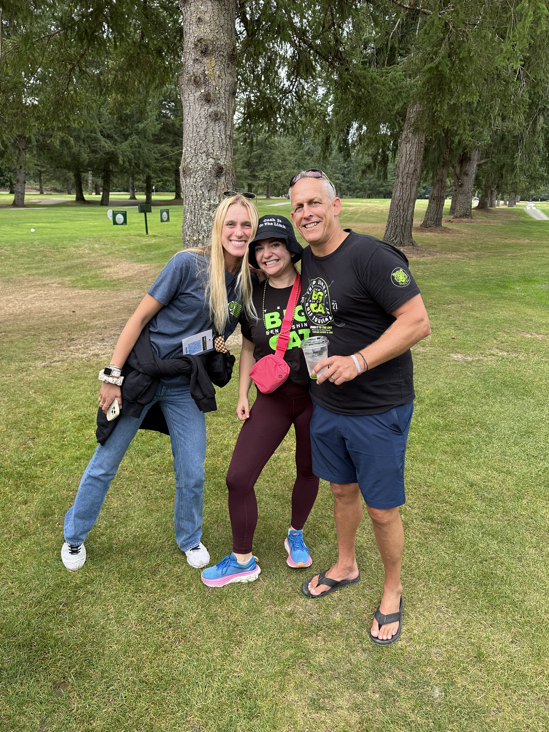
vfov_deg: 71.6
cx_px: 274
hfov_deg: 56.8
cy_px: 366
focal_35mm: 24
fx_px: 508
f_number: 1.78
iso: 80
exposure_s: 1/1272
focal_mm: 6.86
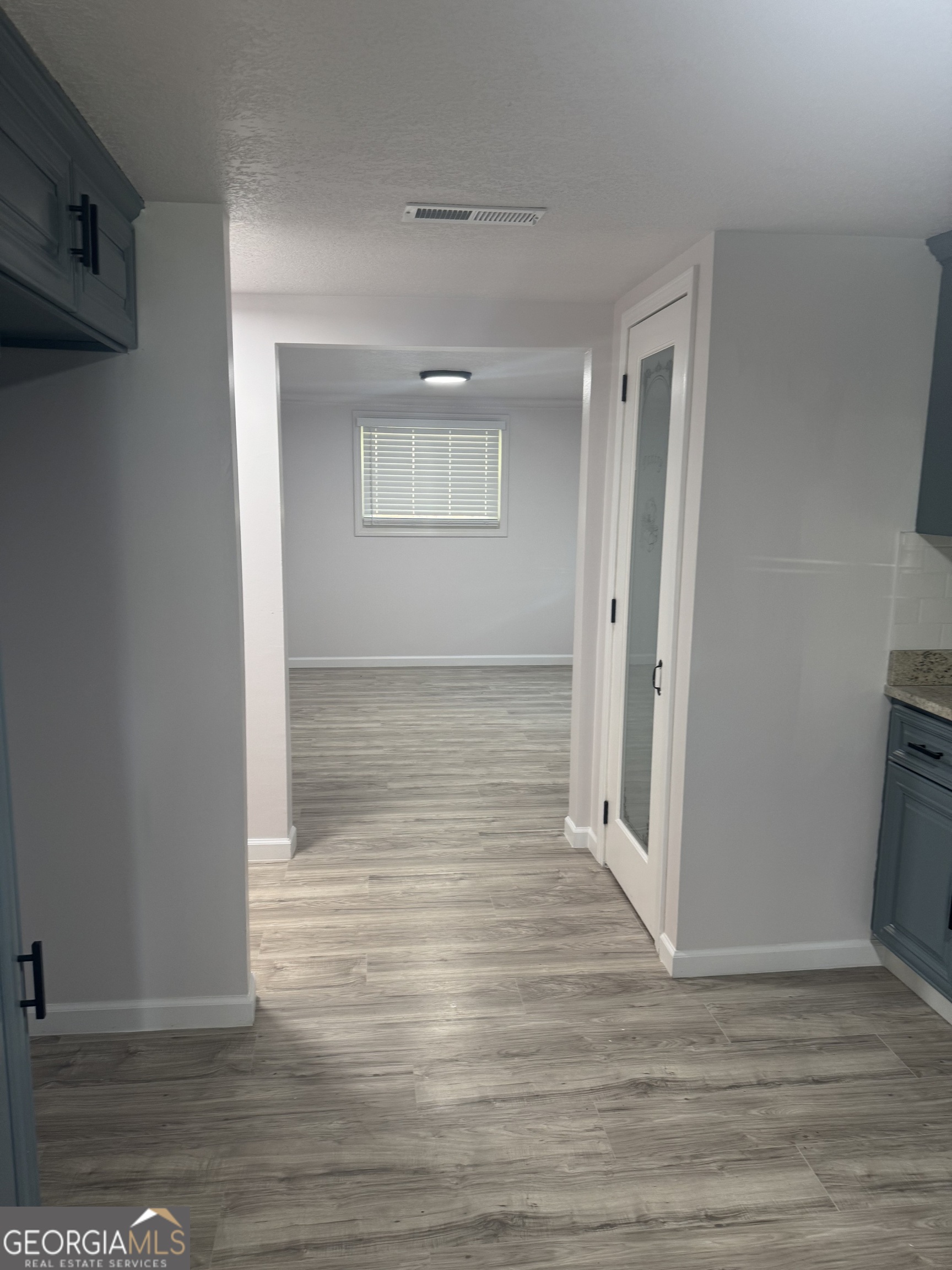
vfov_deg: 71.6
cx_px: 476
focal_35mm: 24
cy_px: 635
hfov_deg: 56.8
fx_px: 880
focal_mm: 6.76
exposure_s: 1/60
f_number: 1.78
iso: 125
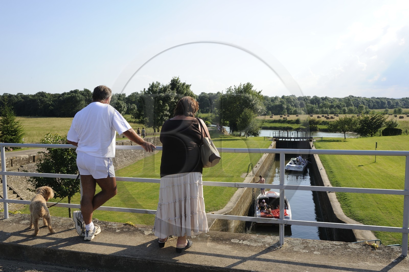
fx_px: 329
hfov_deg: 63.7
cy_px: 136
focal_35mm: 29
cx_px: 204
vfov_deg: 44.9
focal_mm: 29
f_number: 16
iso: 200
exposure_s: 1/80
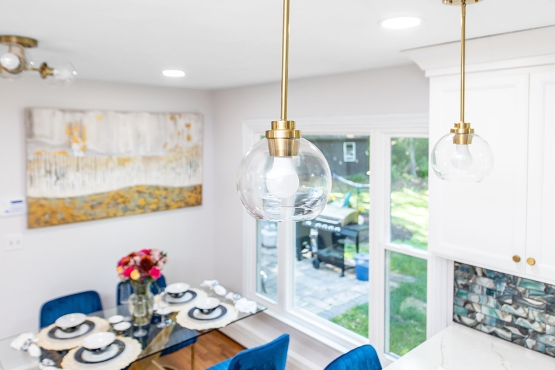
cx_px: 284
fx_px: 401
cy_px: 187
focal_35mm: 26
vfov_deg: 49.6
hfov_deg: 69.4
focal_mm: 24
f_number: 3.5
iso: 400
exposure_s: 1/60
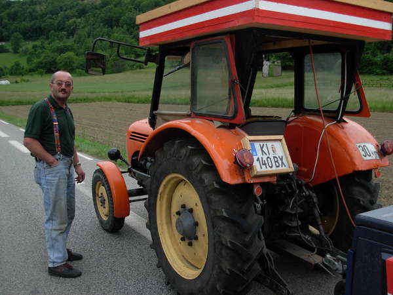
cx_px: 196
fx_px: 431
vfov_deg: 37.7
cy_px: 148
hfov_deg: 49.0
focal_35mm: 38
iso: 79
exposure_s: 1/443
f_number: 2.9
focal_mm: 6.3
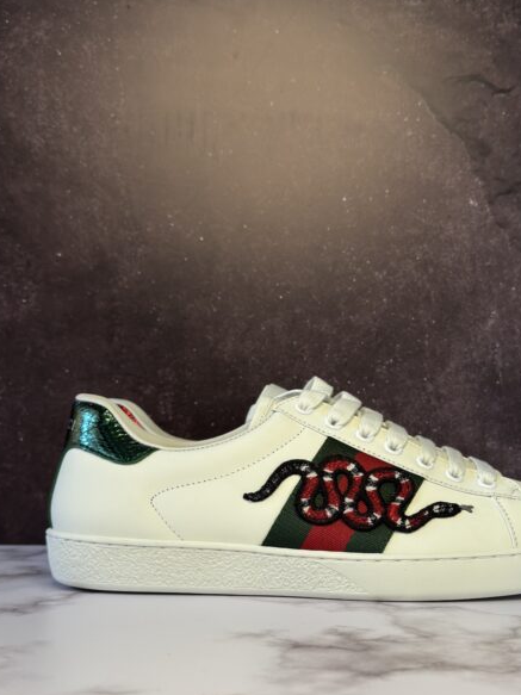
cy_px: 453
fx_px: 964
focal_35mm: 48
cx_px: 323
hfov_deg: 30.1
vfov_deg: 39.3
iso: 125
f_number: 1.78
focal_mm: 6.76
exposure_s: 1/83
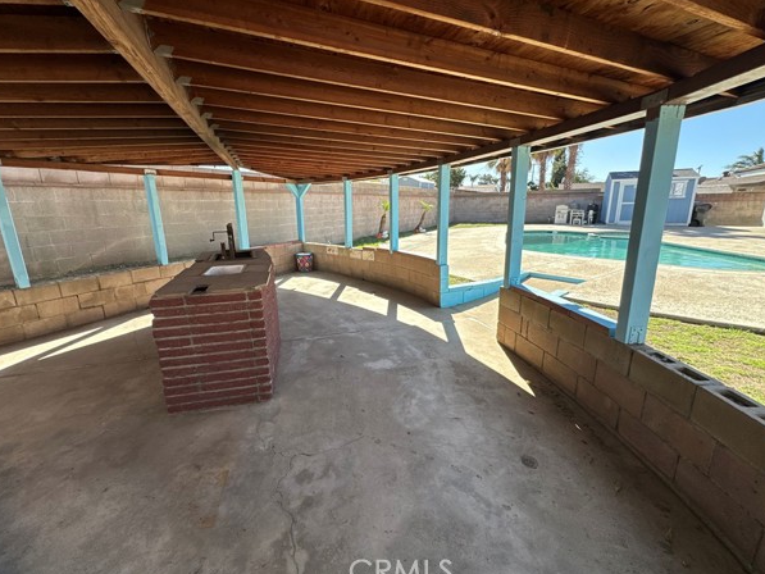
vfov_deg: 81.8
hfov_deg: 98.1
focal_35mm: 15
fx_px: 332
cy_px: 282
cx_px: 373
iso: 40
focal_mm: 2.22
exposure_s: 1/535
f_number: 2.2
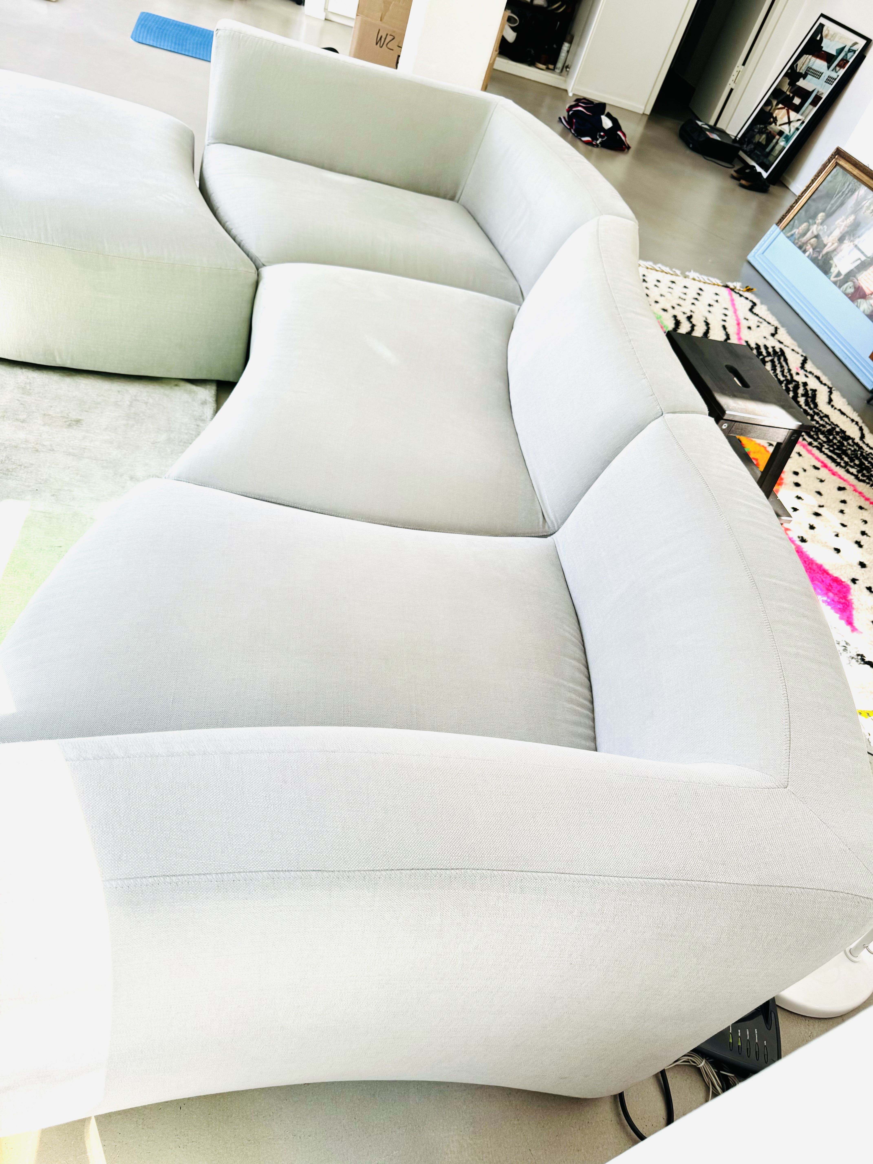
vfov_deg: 71.6
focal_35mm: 24
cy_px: 582
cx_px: 436
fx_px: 807
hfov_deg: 56.8
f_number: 1.78
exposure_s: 1/124
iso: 64
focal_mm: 6.76
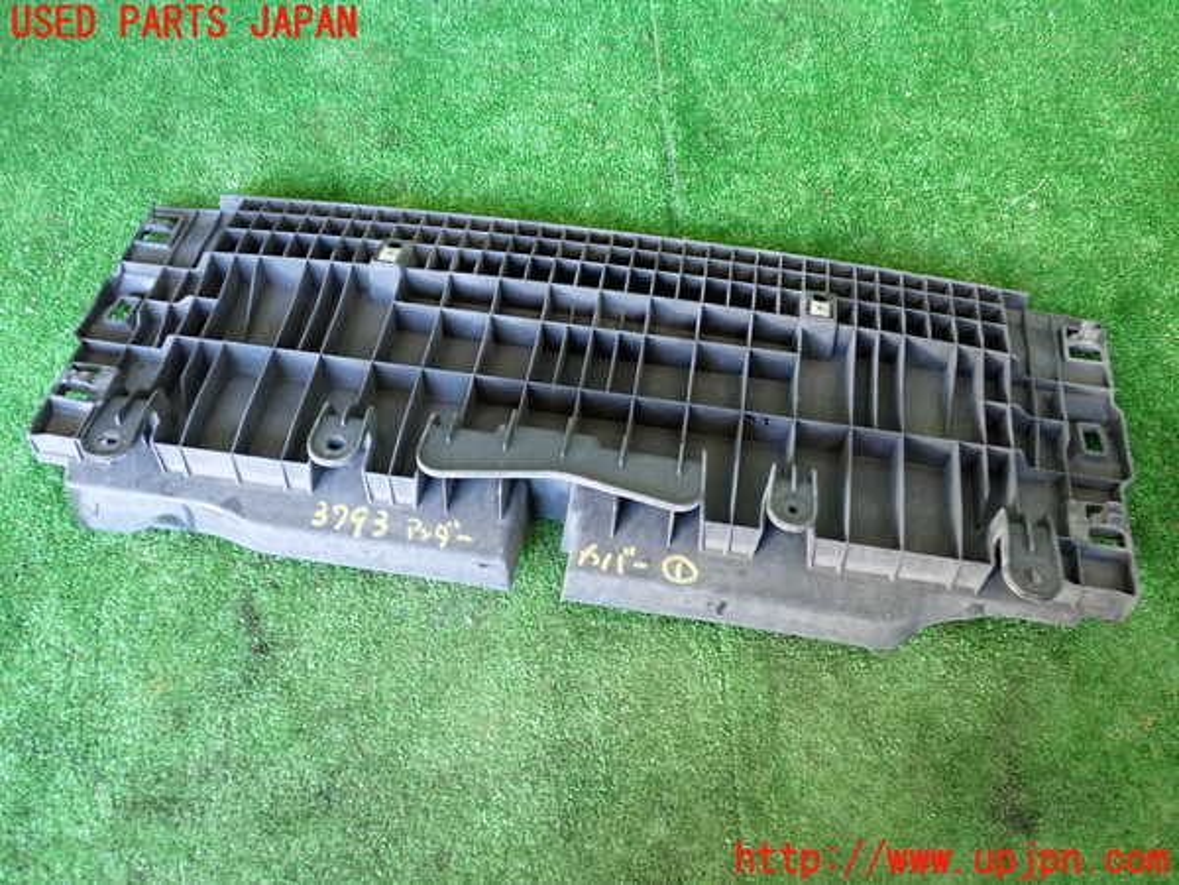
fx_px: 1022
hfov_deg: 60.0
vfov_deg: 46.8
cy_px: 442
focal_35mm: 30
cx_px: 590
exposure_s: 1/30
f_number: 2.3
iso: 400
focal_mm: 5.4
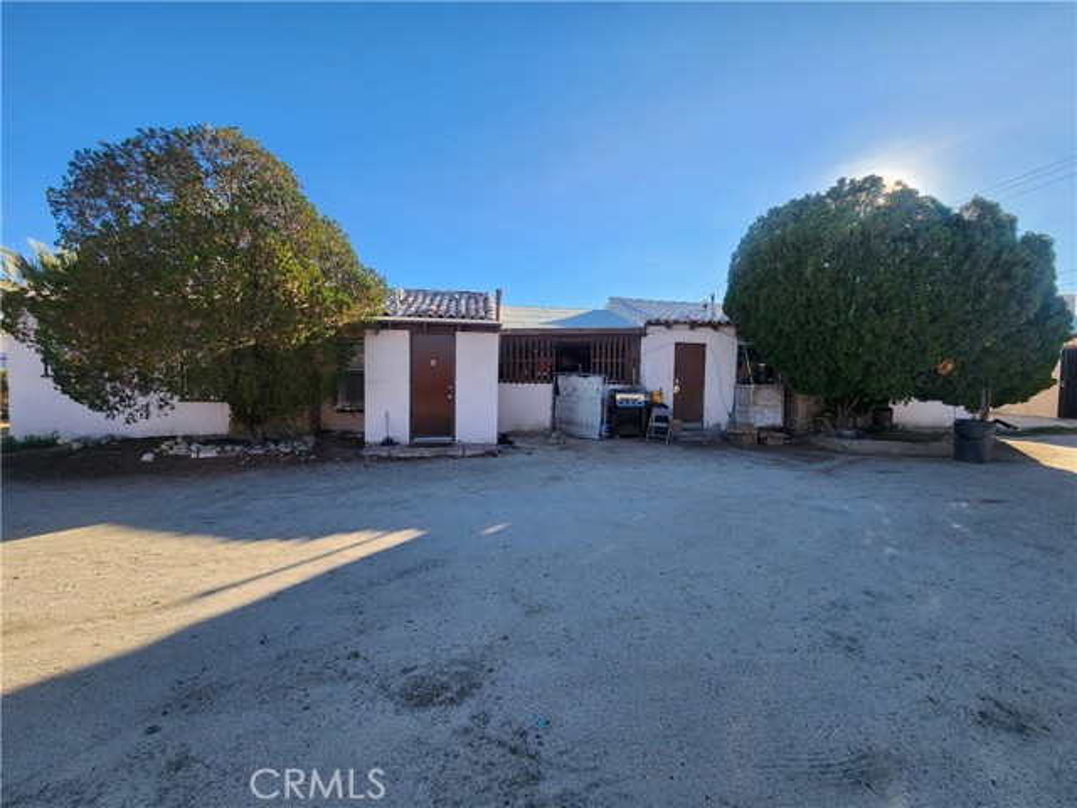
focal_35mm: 13
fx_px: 404
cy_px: 404
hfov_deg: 106.2
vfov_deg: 89.9
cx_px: 538
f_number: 2.2
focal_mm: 2.2
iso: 50
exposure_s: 1/986
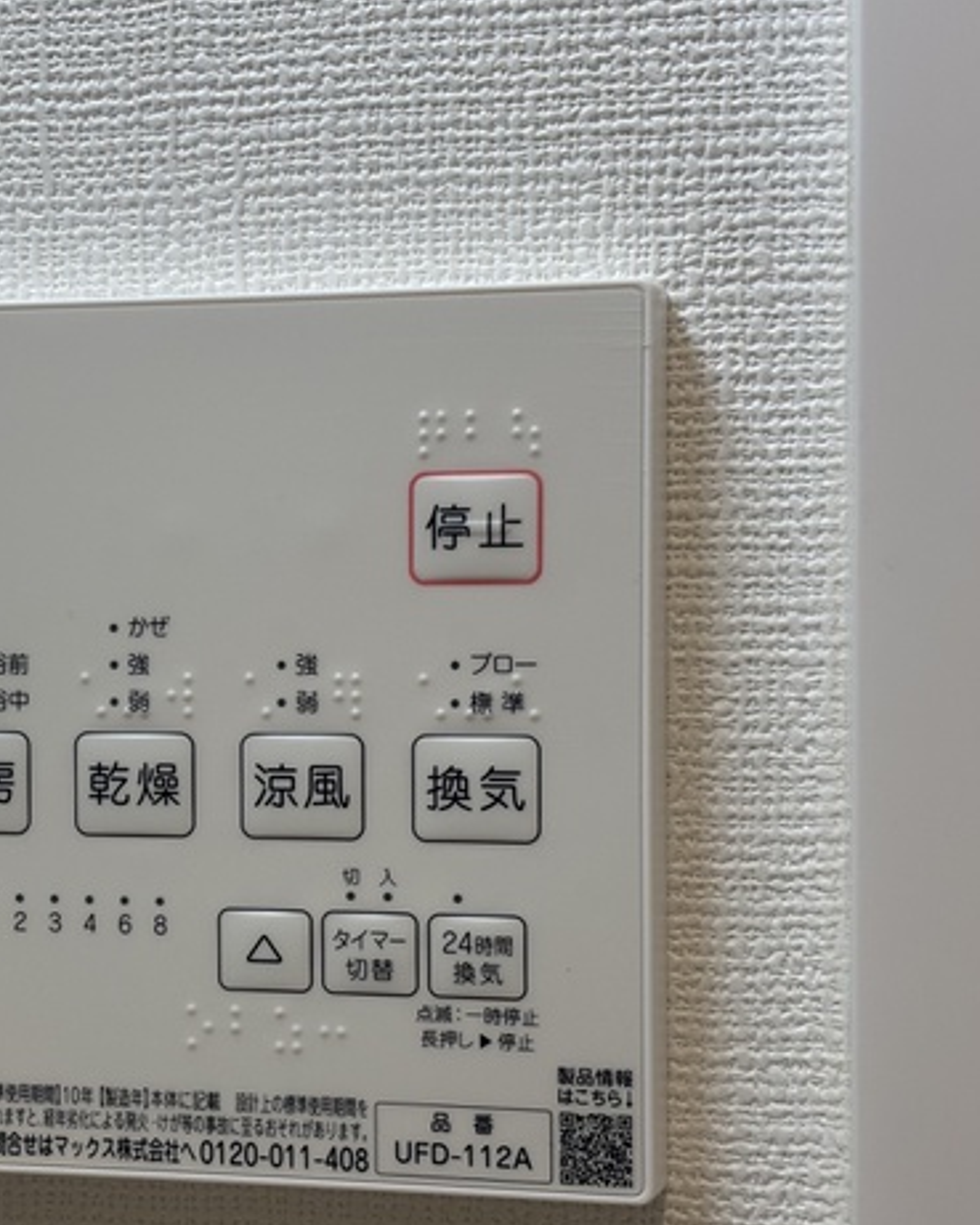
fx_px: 2791
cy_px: 682
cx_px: 234
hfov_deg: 19.8
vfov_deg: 24.7
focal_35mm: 77
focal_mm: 5.96
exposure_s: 1/60
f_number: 1.6
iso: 32
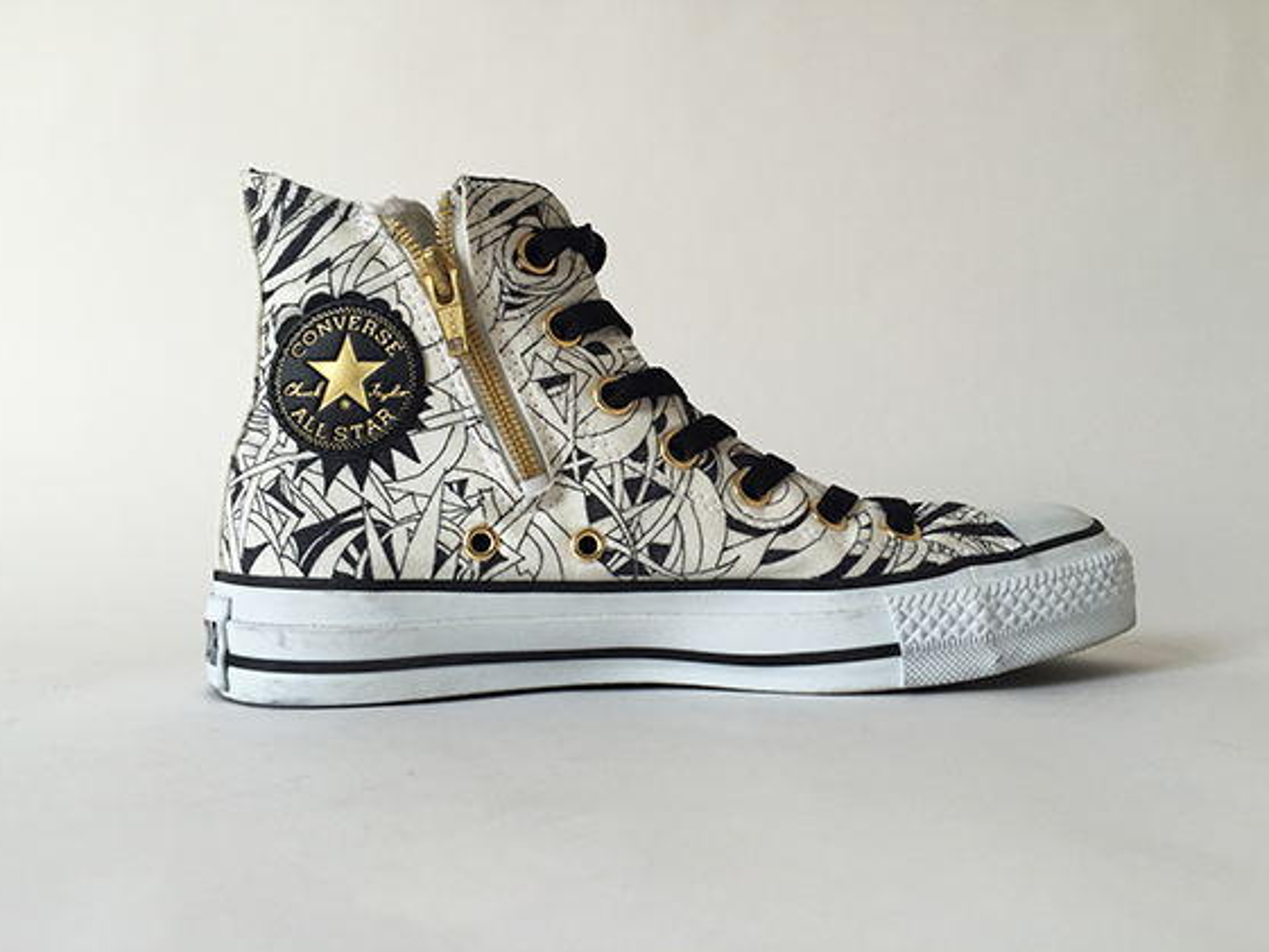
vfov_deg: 45.4
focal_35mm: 31
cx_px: 645
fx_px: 1137
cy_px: 452
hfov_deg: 58.3
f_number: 2.2
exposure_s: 1/120
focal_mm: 4.15
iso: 50
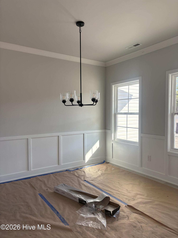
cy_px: 119
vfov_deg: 67.3
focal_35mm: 26
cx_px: 89
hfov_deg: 53.1
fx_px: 178
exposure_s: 1/328
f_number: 1.6
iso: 64
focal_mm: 5.96
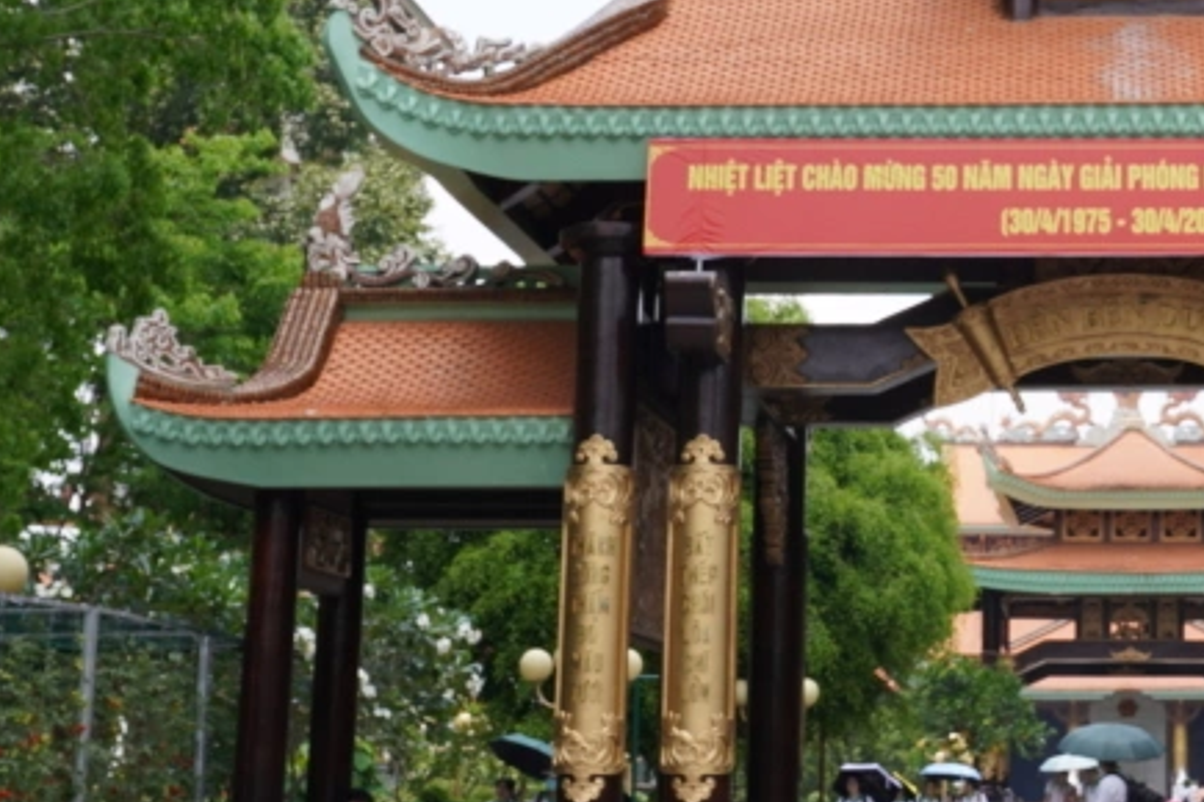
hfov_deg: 26.1
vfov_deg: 18.2
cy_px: 217
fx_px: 2492
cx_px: 1135
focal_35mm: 75
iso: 100
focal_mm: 23.5
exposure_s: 1/80
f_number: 10
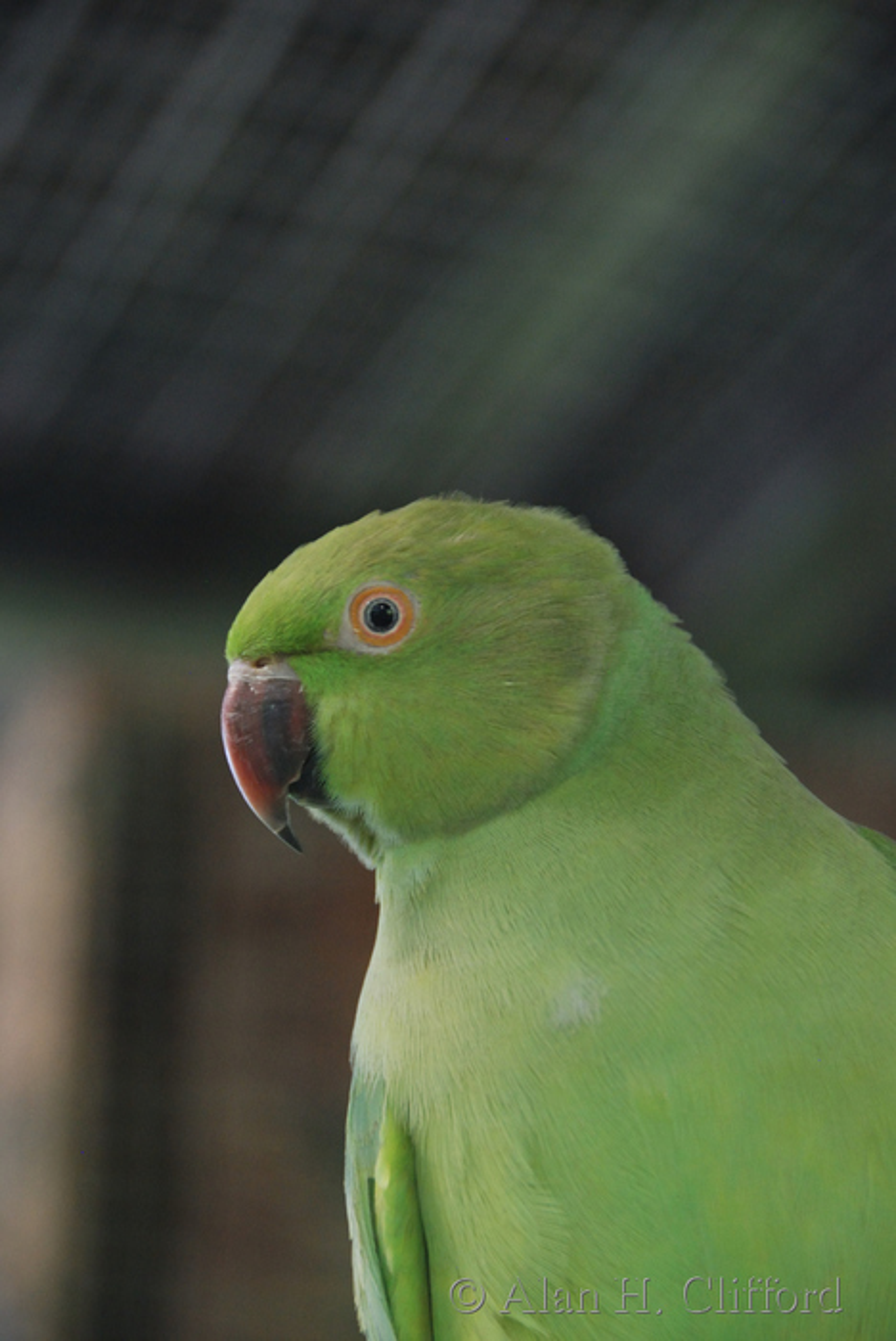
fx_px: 7265
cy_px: 670
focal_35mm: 195
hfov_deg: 7.1
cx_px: 448
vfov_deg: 10.5
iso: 800
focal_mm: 130
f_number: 5.6
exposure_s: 1/30
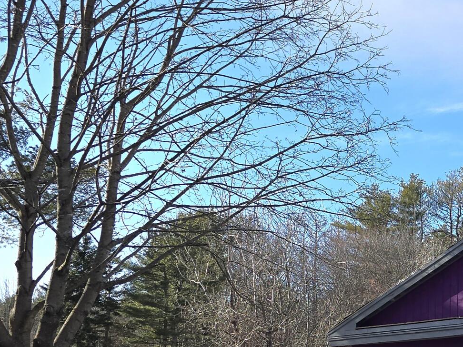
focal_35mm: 71
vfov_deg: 20.5
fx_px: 950
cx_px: 672
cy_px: 267
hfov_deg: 22.9
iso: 12
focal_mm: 6.3
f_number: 1.7
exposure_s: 1/556
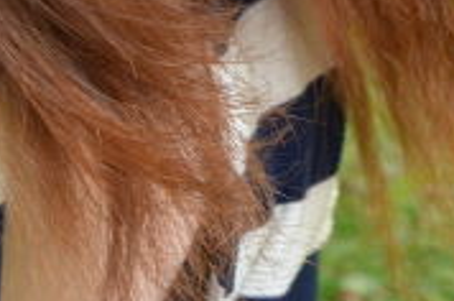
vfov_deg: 7.8
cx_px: 537
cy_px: -253
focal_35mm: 169
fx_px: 2127
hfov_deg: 11.9
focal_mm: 24
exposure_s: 1/50
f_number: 4
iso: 200
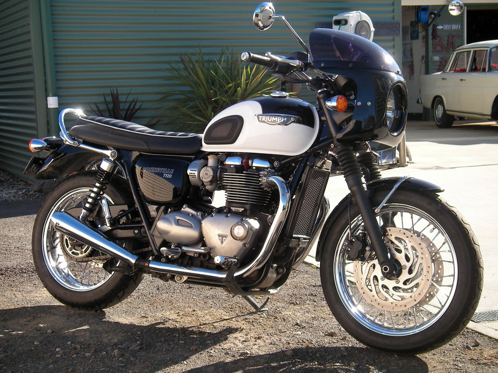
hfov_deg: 30.7
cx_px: 249
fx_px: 906
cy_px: 186
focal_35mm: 63
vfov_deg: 23.3
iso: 50
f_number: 3.7
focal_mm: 10.5
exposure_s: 1/293
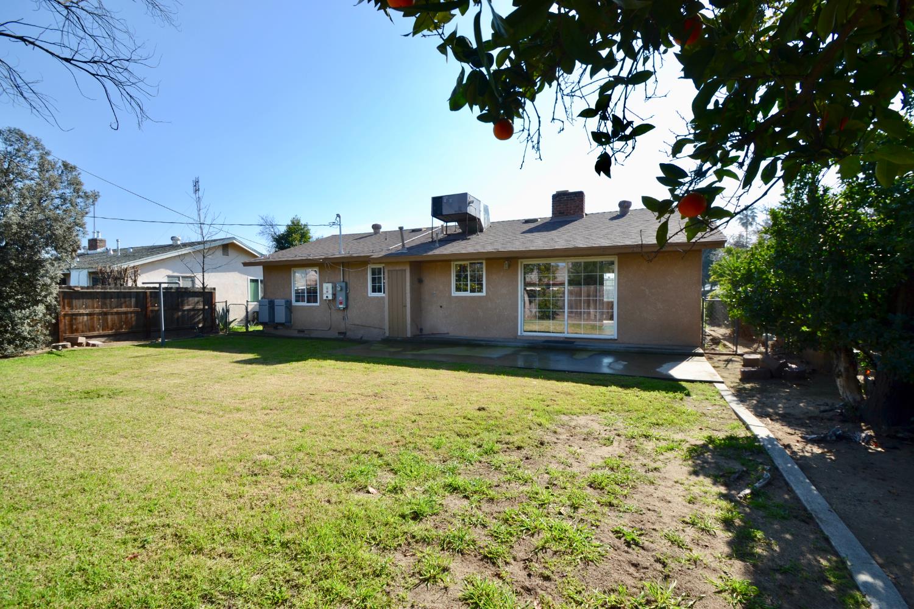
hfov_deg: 100.4
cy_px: 304
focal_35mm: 15
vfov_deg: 77.3
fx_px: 381
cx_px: 457
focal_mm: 10
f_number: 7.1
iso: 100
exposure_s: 1/200
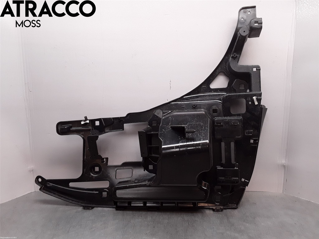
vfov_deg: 49.7
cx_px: 160
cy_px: 120
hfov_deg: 63.4
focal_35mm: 28
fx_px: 258
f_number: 1.9
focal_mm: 2.91
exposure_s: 1/100
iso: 50
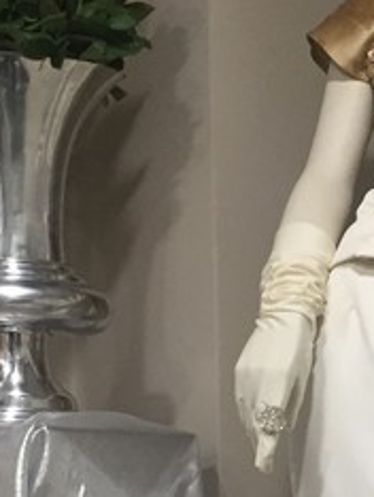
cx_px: 251
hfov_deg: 14.9
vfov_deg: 19.3
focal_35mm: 99
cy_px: 489
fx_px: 1424
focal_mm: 4.15
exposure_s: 1/33
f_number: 2.2
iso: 160
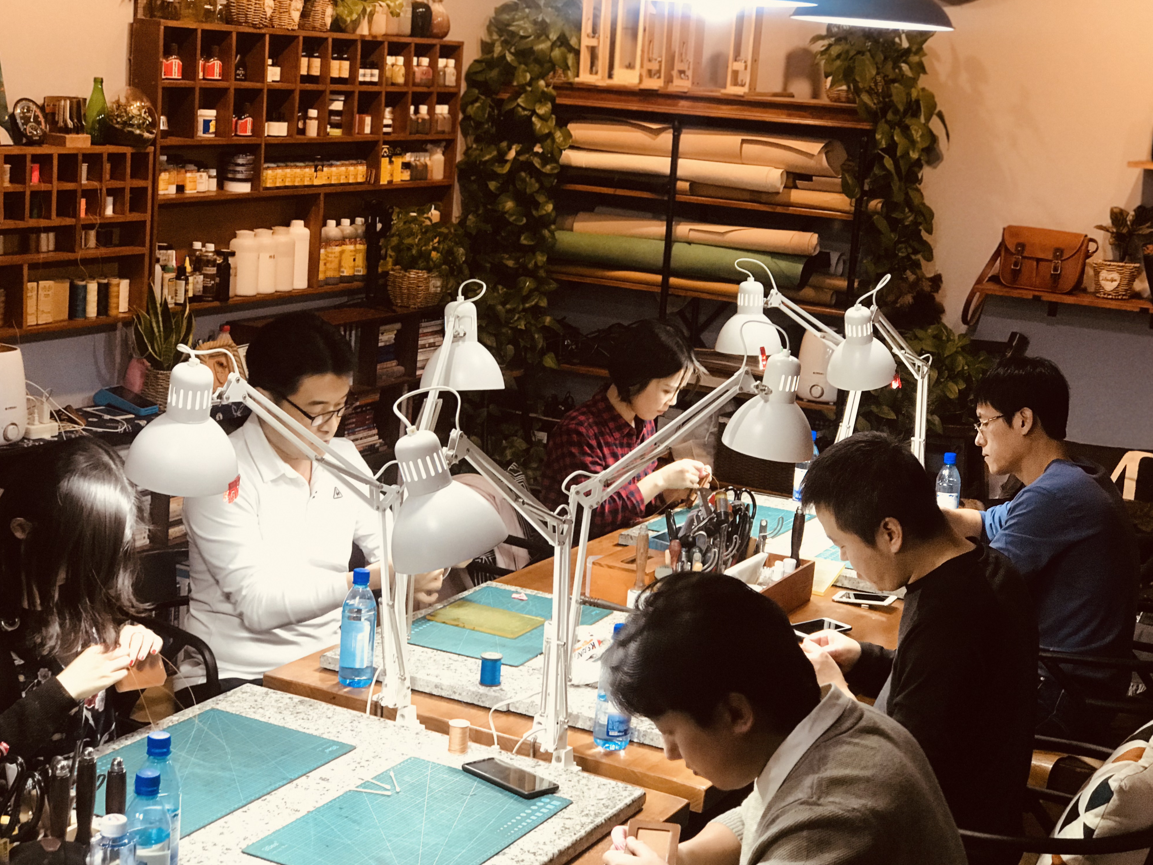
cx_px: 571
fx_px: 1932
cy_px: 428
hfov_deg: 33.2
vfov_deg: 25.2
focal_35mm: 58
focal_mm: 6.6
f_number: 2.8
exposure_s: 1/50
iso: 160
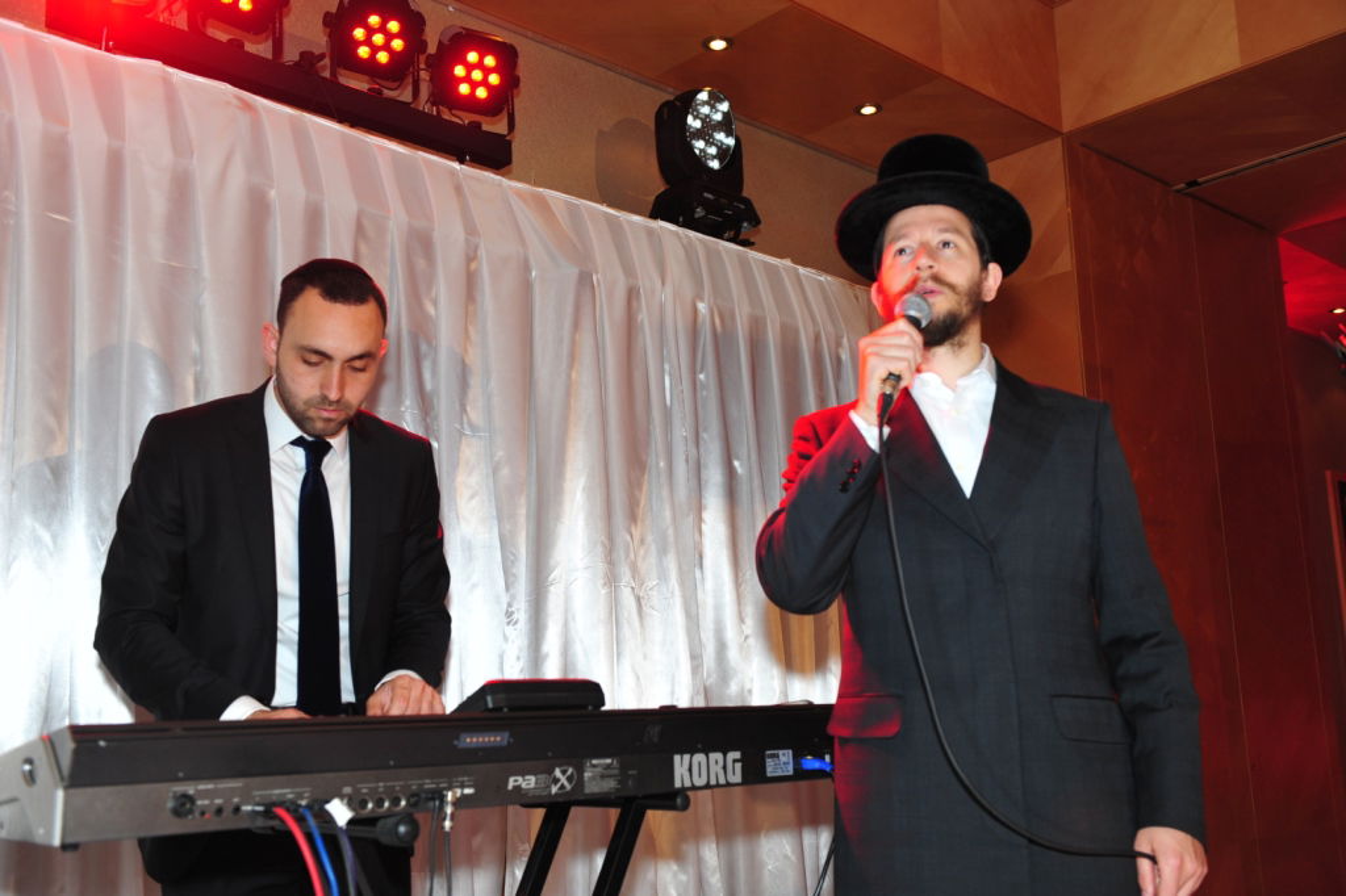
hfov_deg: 53.1
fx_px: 1345
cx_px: 673
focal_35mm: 36
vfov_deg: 36.8
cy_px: 448
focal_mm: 36
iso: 640
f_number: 4.5
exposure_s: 1/60
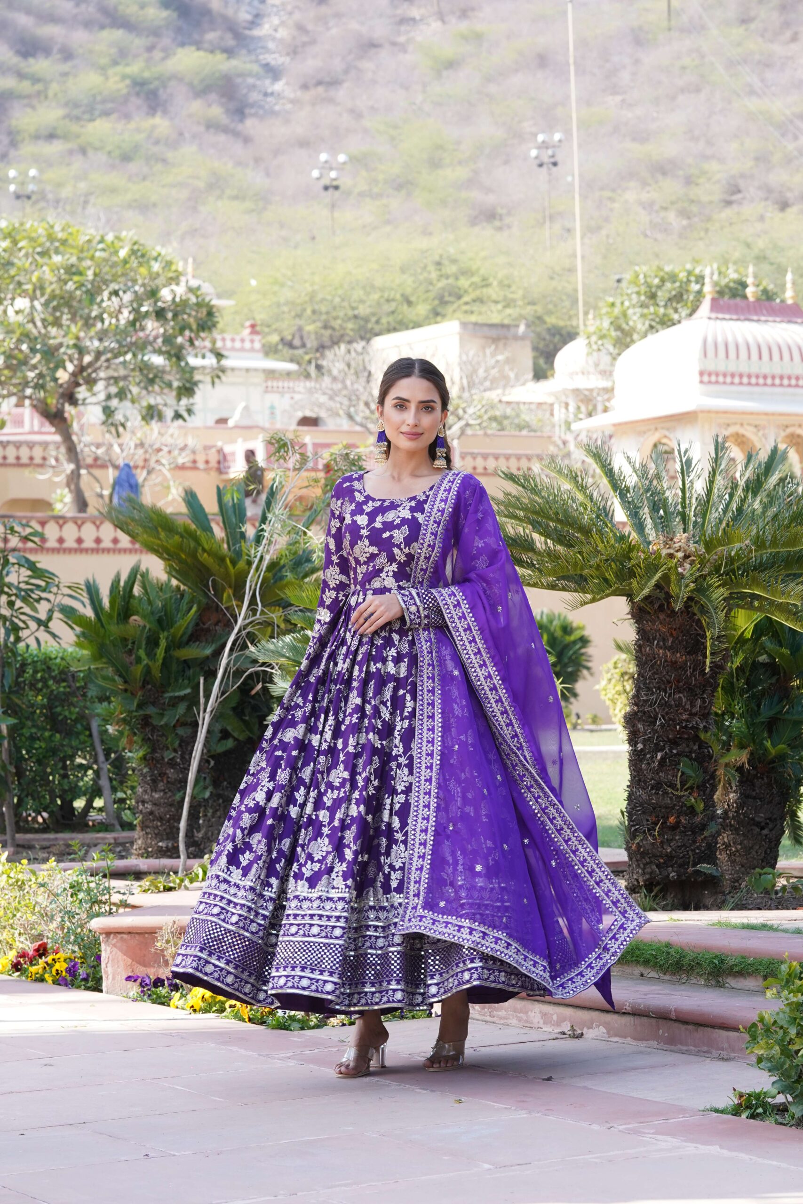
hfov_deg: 16.1
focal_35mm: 85
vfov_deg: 23.9
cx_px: 402
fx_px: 2843
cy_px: 602
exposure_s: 1/400
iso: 1000
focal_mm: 85
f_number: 7.1
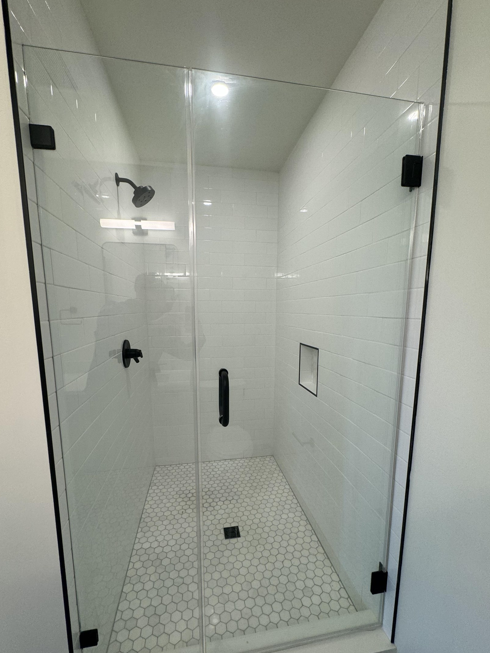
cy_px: 347
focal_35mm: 15
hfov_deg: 81.8
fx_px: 283
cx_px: 244
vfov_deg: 98.0
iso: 125
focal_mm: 2.22
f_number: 2.2
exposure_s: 1/120
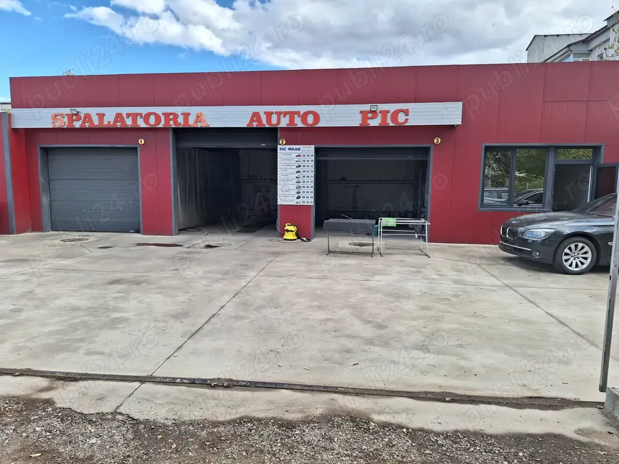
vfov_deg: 58.9
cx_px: 310
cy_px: 232
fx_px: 411
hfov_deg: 73.9
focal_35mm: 23
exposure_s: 1/1269
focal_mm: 5.54
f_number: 1.8
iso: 40
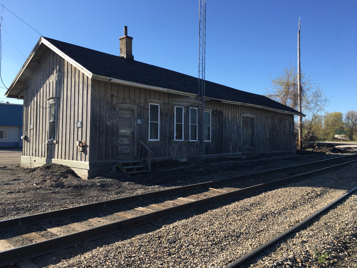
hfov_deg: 61.7
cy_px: 134
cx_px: 178
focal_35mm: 29
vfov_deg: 48.2
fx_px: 299
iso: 25
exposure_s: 1/845
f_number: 2.2
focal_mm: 4.15
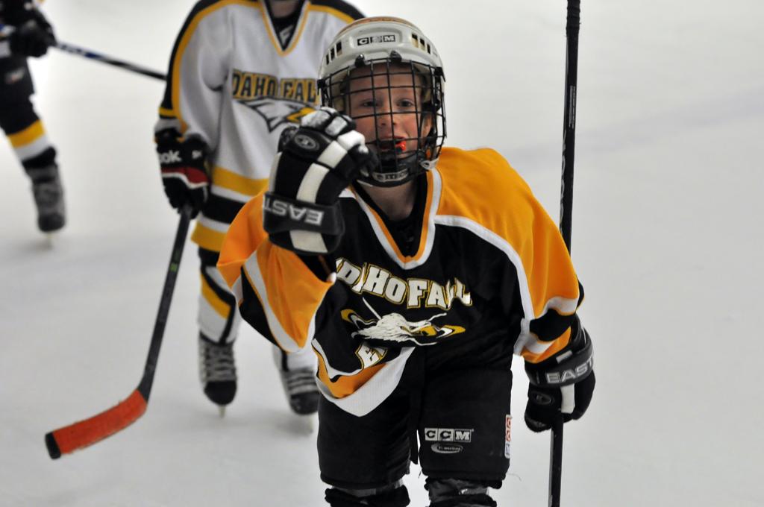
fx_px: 2543
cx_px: 382
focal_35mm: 120
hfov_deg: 17.1
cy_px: 254
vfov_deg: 11.4
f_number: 2.8
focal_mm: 80
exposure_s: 1/400
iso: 1600
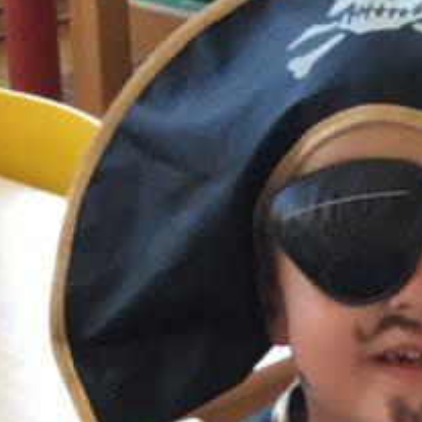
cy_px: 987
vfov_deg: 7.7
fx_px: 2924
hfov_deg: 8.2
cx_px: 465
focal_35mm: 212
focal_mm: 3.3
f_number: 2.4
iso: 80
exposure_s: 1/33
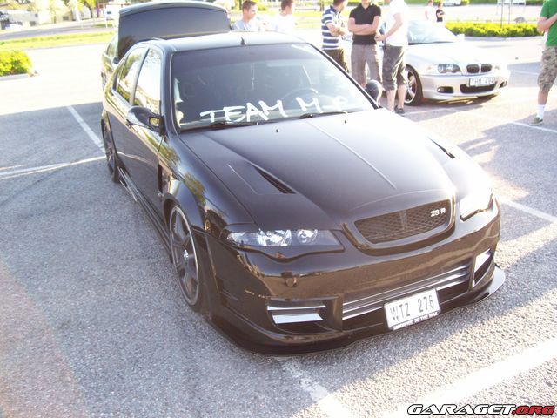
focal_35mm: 34
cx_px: 278
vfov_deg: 41.8
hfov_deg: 54.0
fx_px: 547
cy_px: 209
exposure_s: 1/123
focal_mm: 5.6
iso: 80
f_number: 2.7
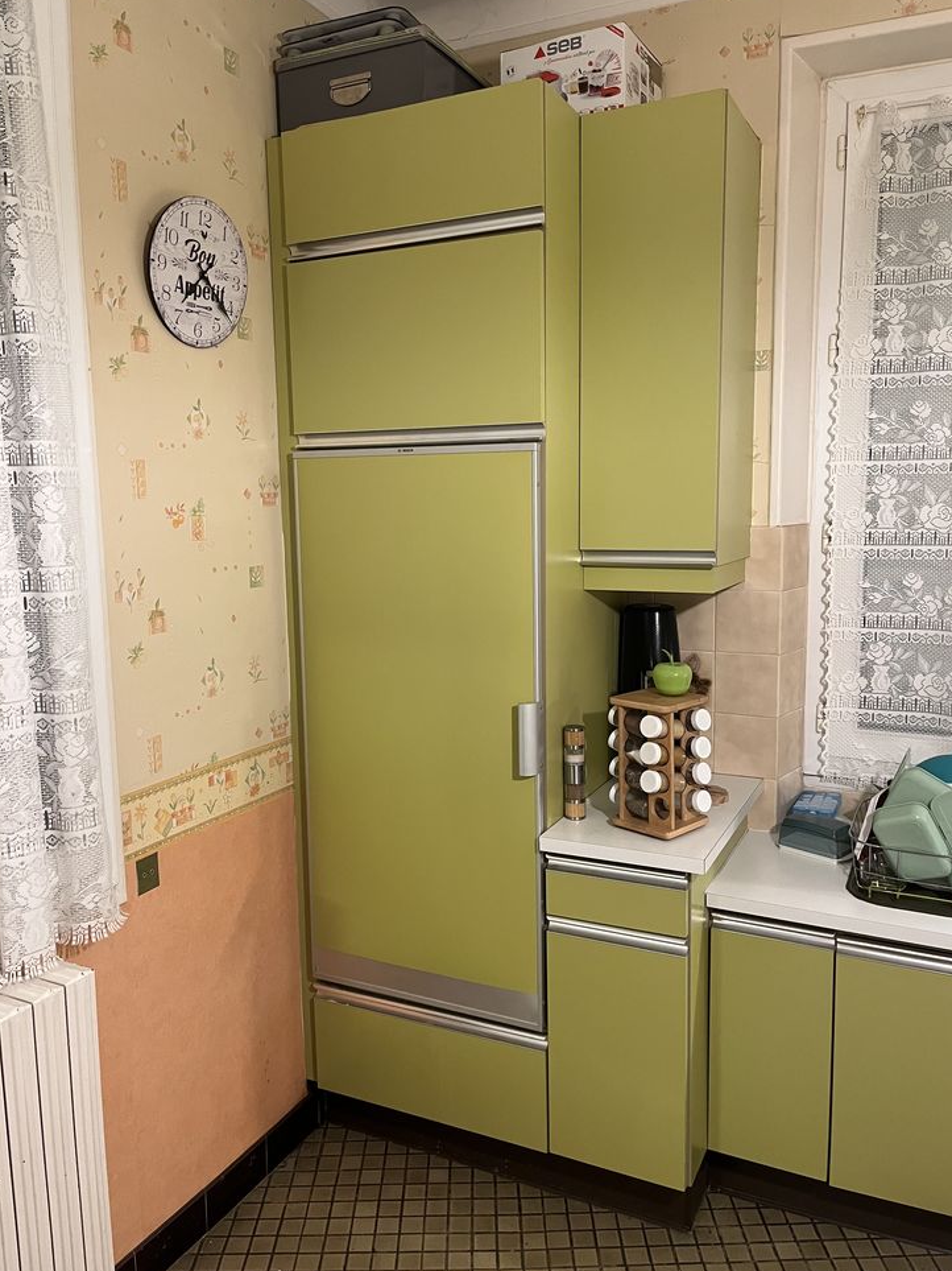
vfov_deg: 65.3
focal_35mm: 27
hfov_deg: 51.3
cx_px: 488
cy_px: 620
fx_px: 990
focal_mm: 5.1
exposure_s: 1/50
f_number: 1.6
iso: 320
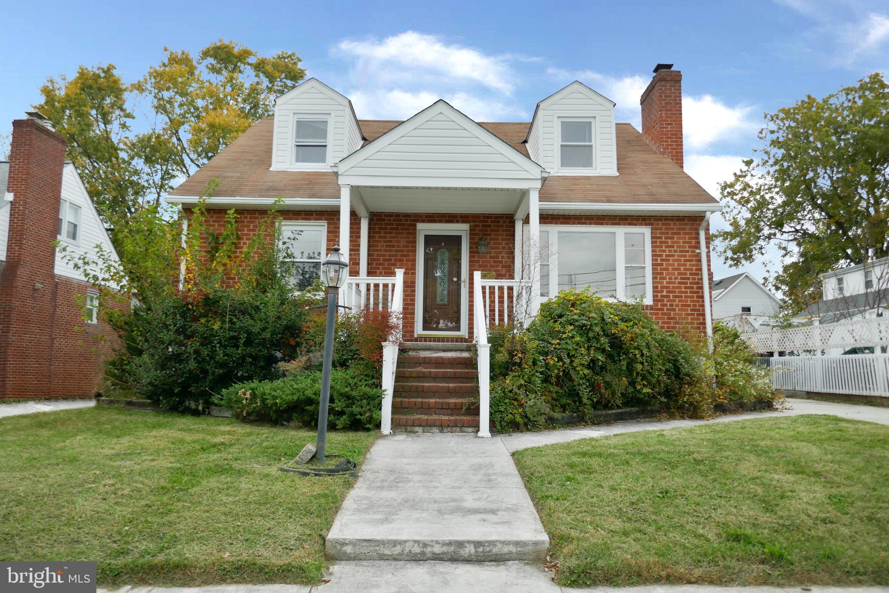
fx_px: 617
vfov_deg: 51.3
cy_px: 296
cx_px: 444
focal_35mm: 25
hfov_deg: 71.5
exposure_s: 1/80
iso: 125
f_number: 2.8
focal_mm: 9.1
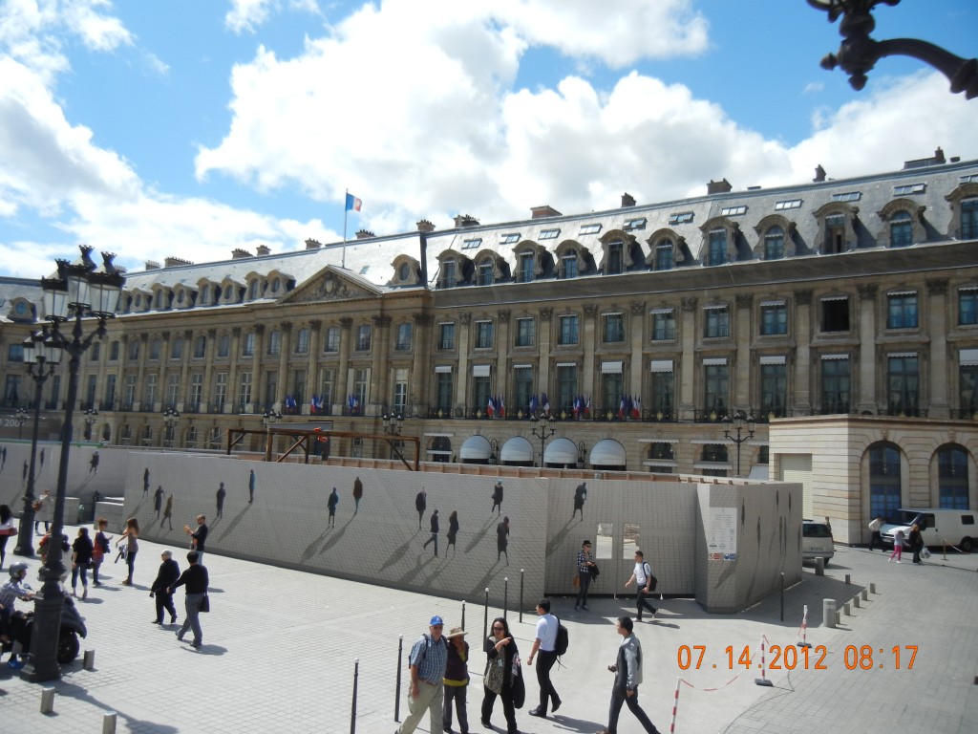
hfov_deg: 60.0
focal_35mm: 30
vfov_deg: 46.8
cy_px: 367
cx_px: 489
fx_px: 848
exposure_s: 1/437
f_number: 7
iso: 160
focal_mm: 5.4
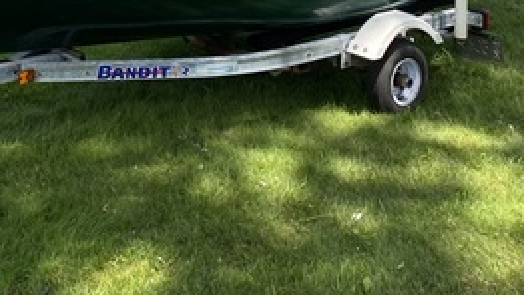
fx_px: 959
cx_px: 139
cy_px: -233
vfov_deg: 15.2
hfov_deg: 30.1
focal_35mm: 69
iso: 32
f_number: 1.8
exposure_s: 1/681
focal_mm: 4.25
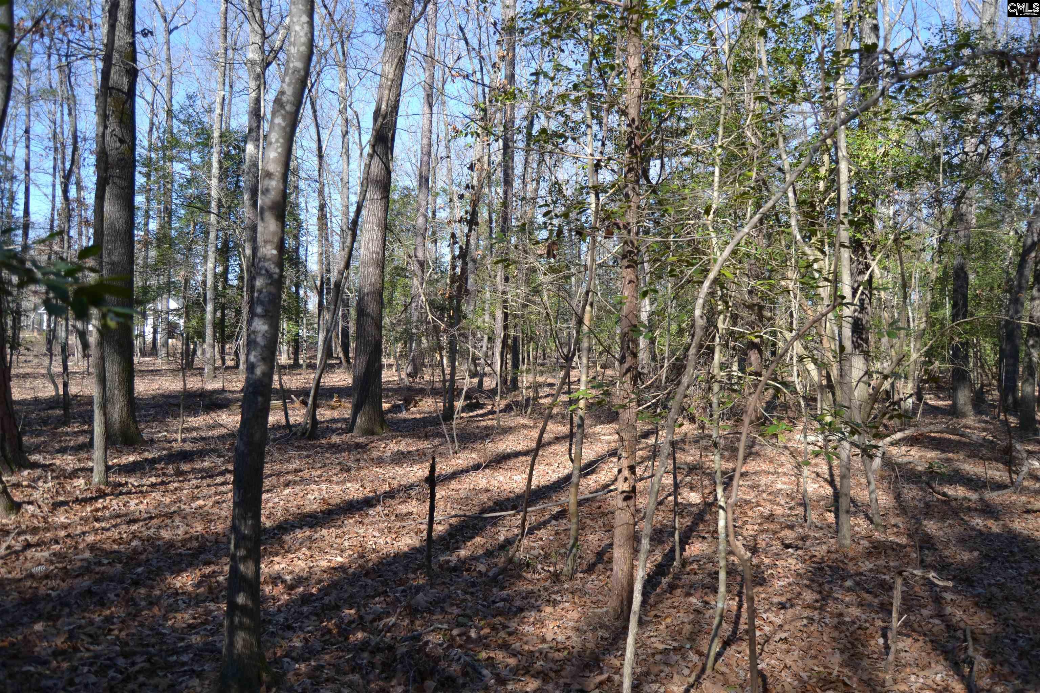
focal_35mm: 27
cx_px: 520
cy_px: 346
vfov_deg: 47.9
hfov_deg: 67.4
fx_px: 780
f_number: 3.5
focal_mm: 18
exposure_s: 1/320
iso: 100
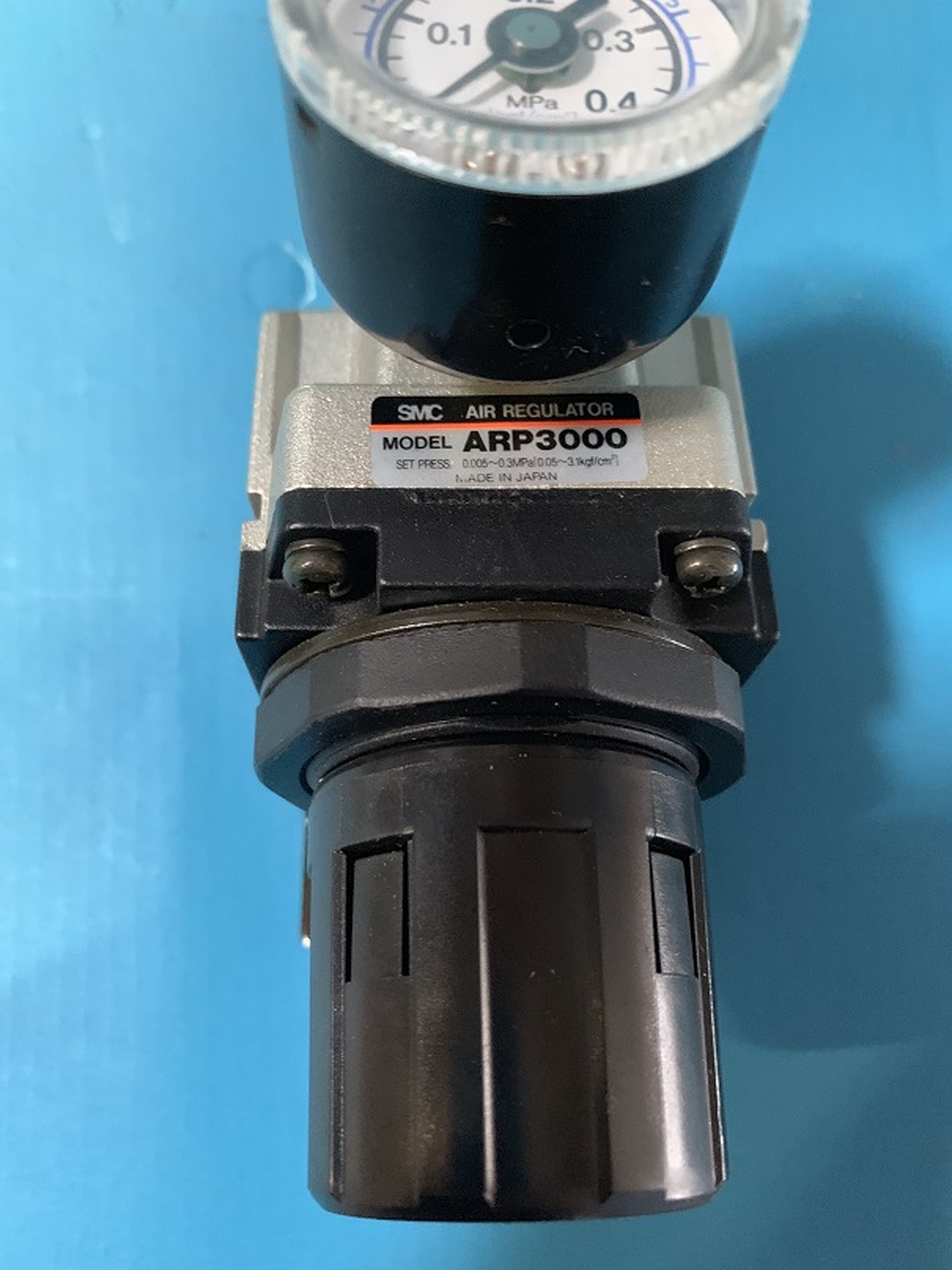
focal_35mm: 26
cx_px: 476
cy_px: 635
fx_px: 954
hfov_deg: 53.1
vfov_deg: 67.3
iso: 640
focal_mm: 4.25
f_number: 1.8
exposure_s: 1/30
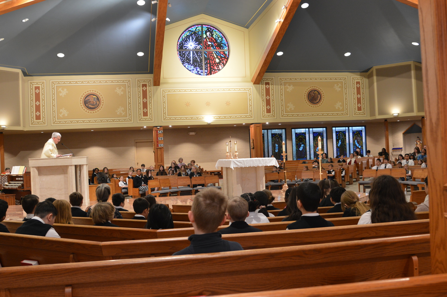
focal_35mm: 36
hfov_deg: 53.2
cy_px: 148
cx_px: 224
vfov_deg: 36.8
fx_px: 447
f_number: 4
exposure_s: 1/15
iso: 560
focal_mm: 24
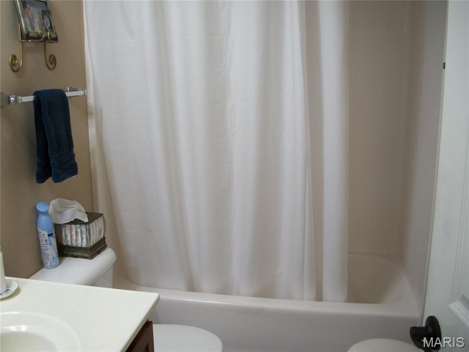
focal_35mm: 35
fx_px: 474
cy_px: 176
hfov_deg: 52.6
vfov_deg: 40.7
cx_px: 234
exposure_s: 1/25
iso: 160
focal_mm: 6.3
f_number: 3.1
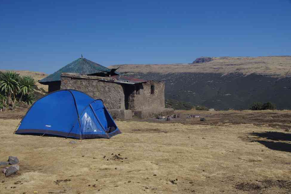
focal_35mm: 50
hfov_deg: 39.6
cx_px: 144
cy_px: 98
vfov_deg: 27.0
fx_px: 404
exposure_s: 1/125
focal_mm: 32.5
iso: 200
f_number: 11
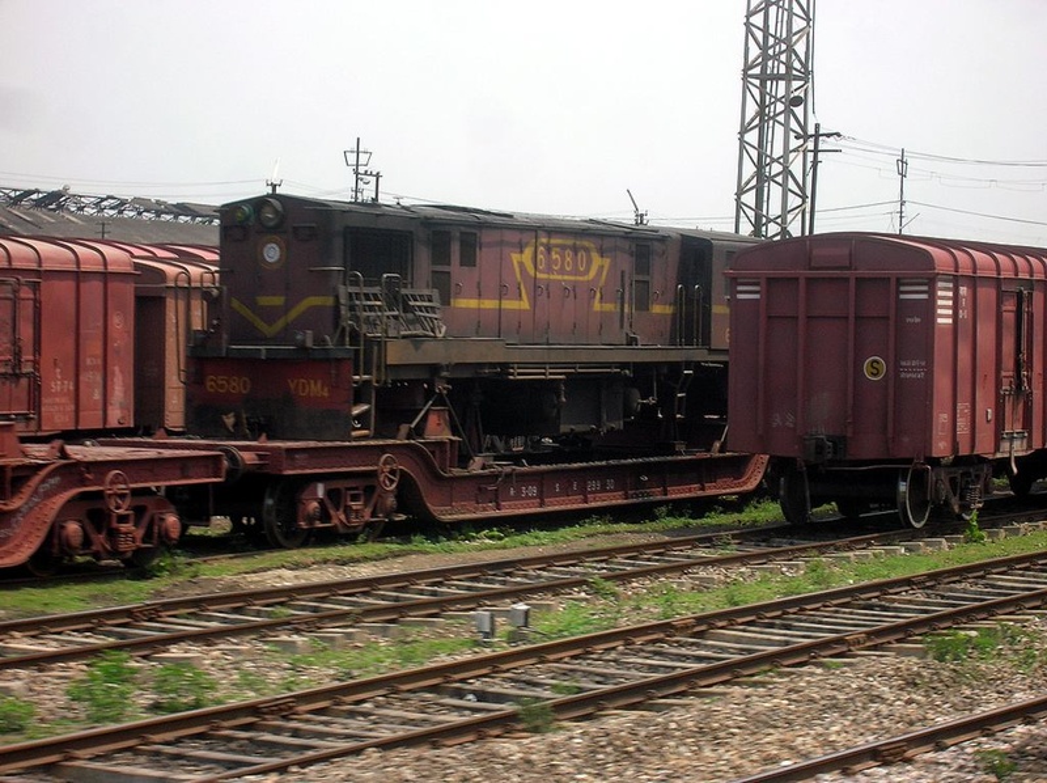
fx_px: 3081
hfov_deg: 19.3
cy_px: 392
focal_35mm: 102
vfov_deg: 14.5
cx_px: 524
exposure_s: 1/83
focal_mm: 17.1
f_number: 8.2
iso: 50
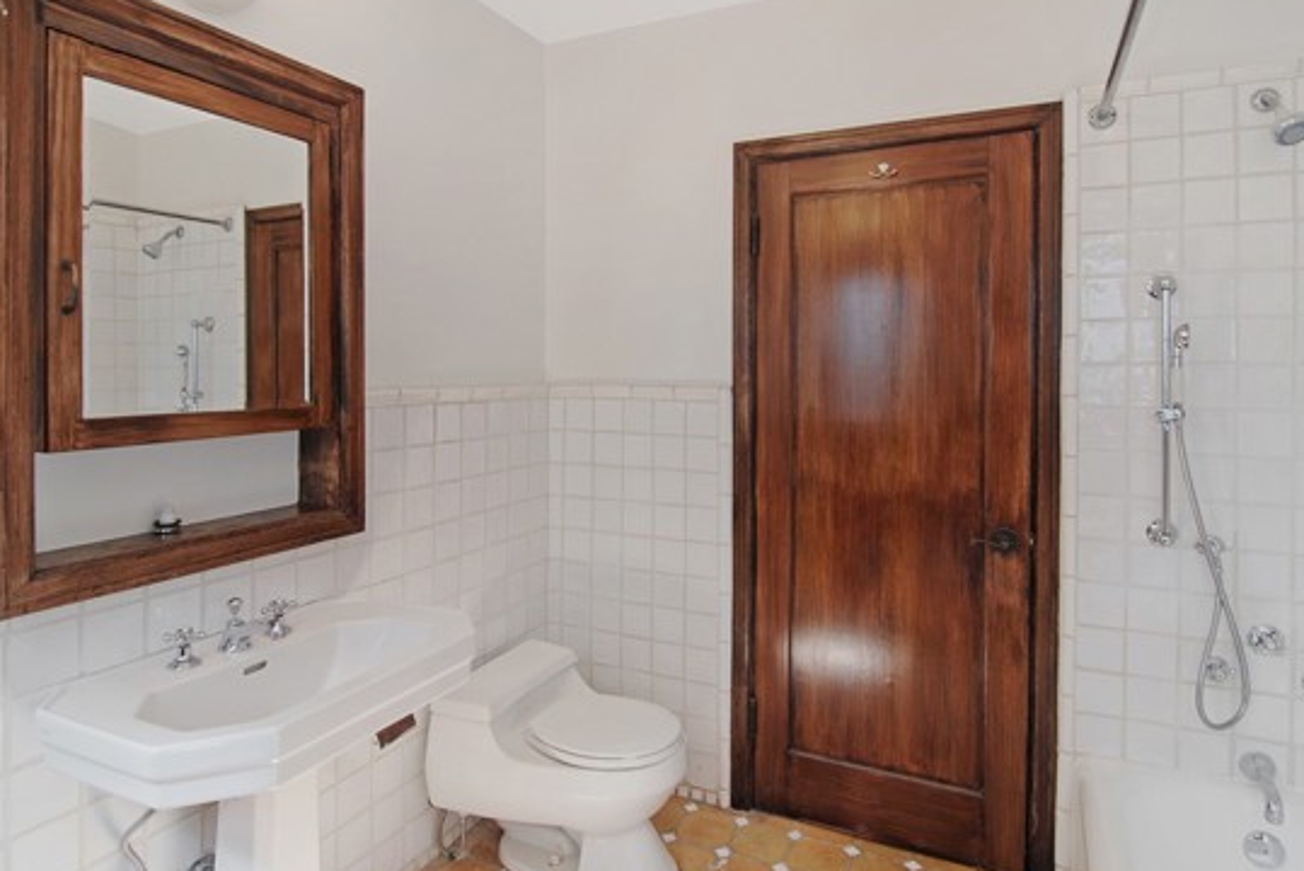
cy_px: 448
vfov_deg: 63.0
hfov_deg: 85.1
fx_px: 710
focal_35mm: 20
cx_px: 636
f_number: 5.6
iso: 125
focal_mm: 11
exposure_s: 1/15
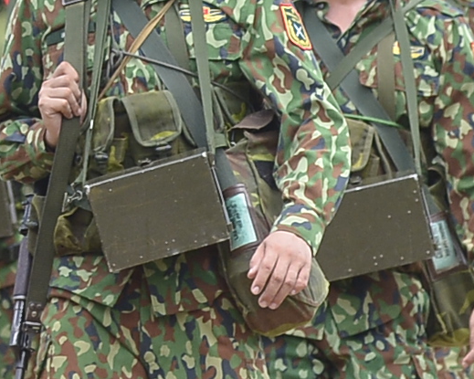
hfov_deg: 2.3
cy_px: -204
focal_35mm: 834
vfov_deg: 1.9
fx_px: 11698
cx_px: -62
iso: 640
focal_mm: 125
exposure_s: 1/2000
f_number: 4
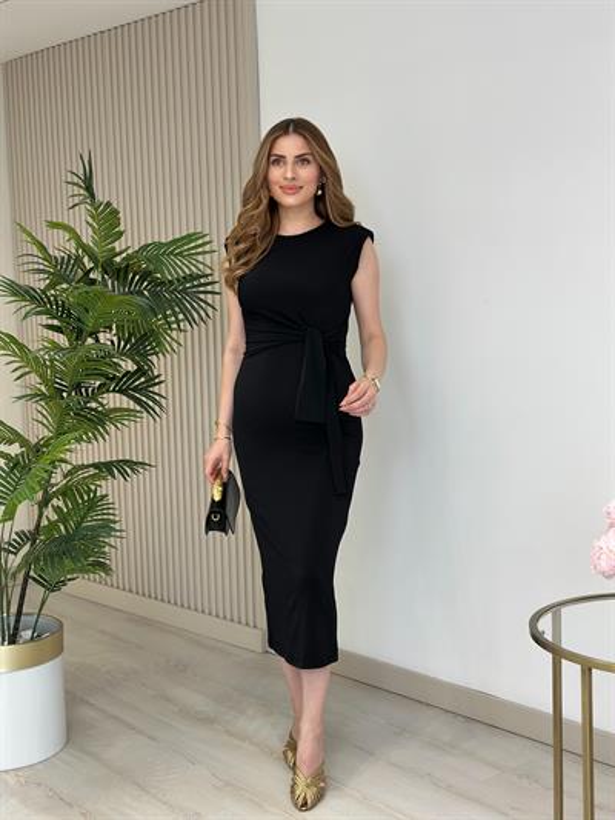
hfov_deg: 30.3
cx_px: 308
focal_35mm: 48
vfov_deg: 39.6
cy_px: 410
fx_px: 1137
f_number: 1.78
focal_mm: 6.86
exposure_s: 1/238
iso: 80
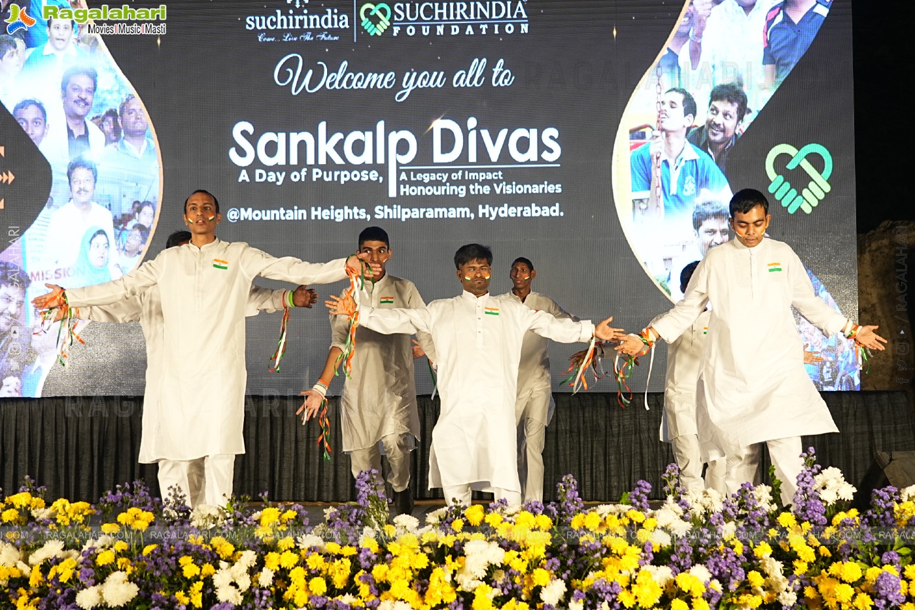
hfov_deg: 32.9
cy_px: 305
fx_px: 1550
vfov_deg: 22.3
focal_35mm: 61
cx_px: 458
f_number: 4
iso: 640
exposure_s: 1/200
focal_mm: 41
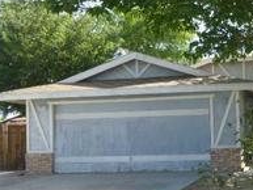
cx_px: 215
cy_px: 119
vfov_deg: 28.0
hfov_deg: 35.2
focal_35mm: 52
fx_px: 380
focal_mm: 5.2
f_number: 3.3
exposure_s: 1/320
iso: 100
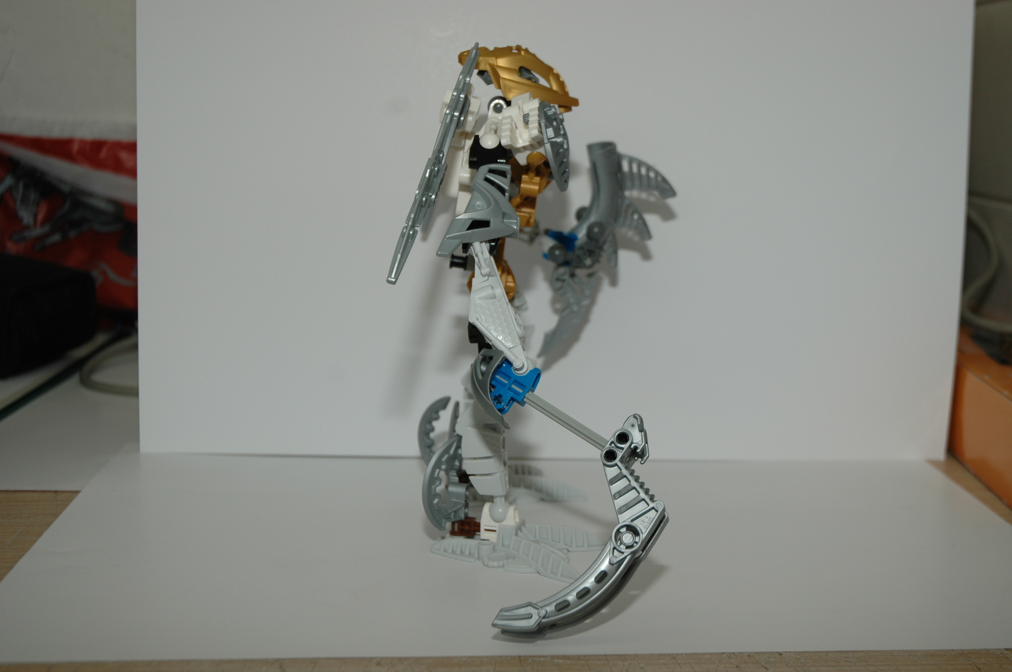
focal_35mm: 51
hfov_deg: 38.9
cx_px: 506
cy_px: 336
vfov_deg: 26.4
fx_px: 1432
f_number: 5
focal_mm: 34
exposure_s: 1/100
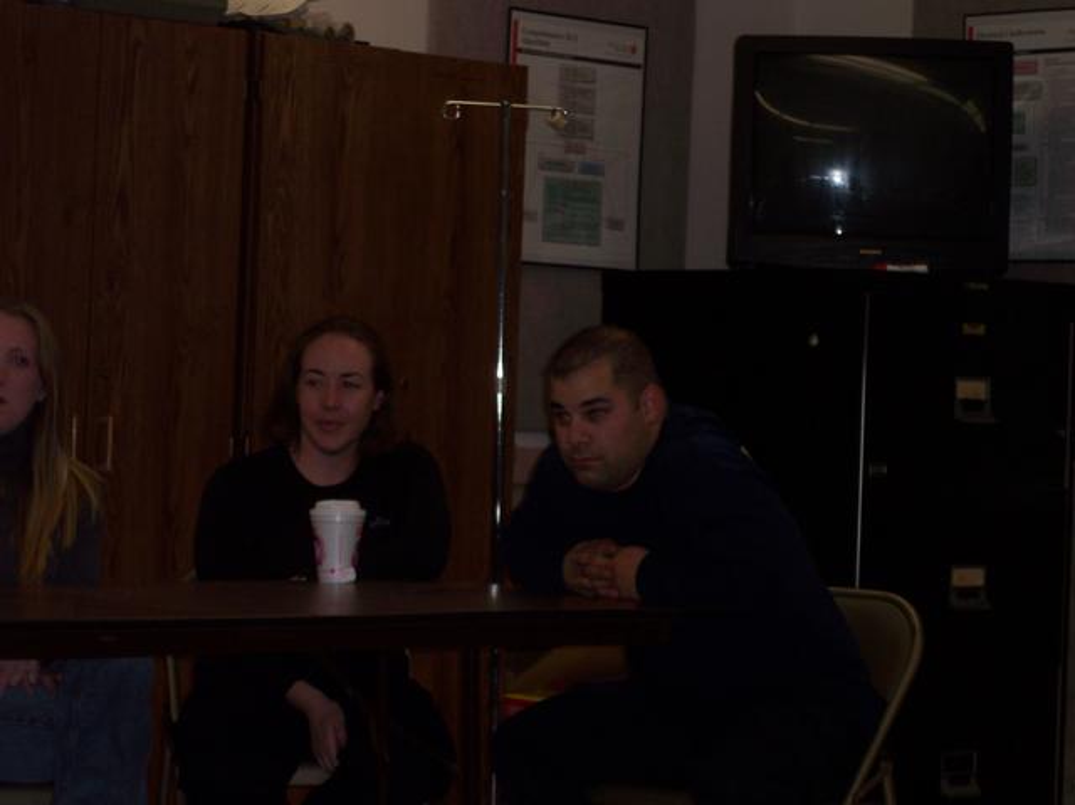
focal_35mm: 114
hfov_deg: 17.3
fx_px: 3538
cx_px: 538
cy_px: 402
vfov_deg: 13.0
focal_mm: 24
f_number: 4.8
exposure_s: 1/90
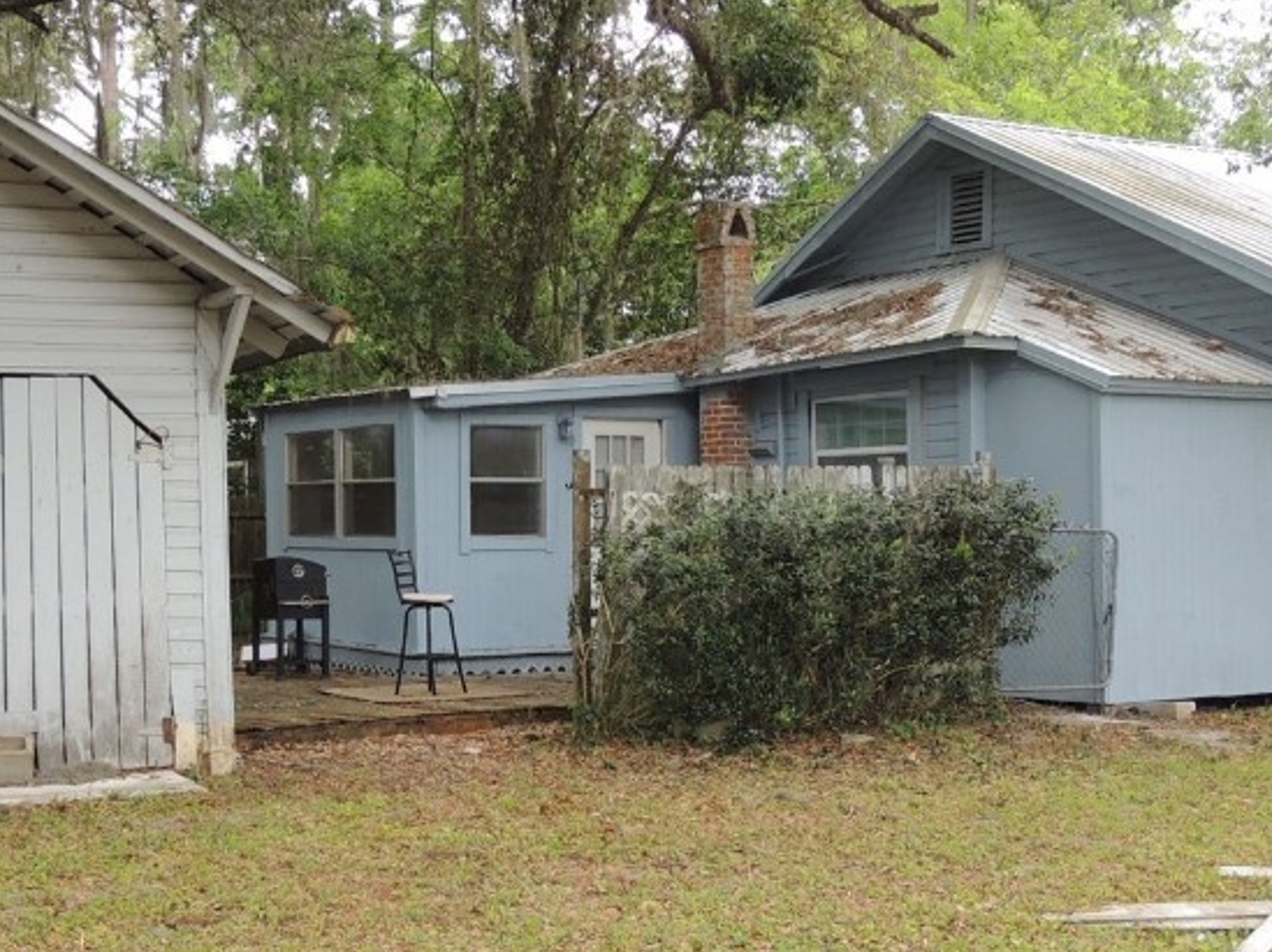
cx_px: 505
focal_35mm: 56
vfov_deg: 26.0
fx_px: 2056
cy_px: 584
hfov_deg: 34.3
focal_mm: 5.3
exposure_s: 1/160
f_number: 3.1
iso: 100
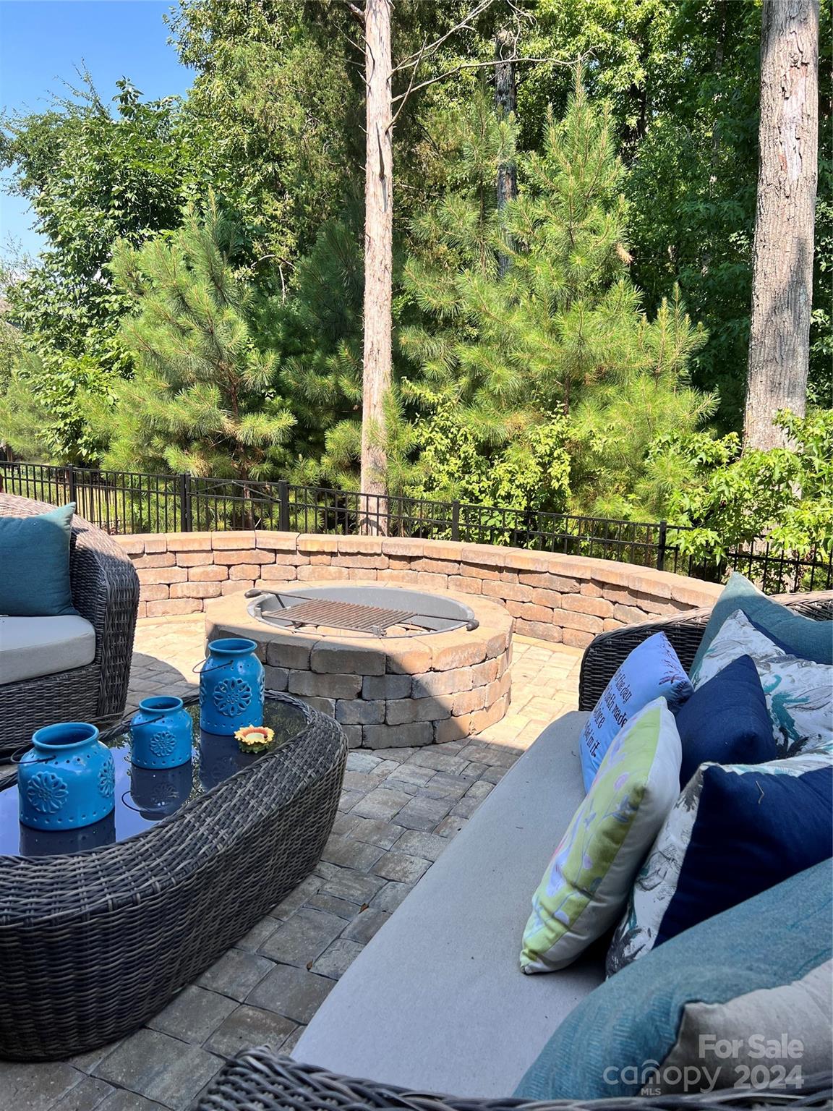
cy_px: 556
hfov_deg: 53.1
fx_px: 834
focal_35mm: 26
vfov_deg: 67.3
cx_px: 416
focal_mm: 5.7
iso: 50
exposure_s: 1/1449
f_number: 1.5
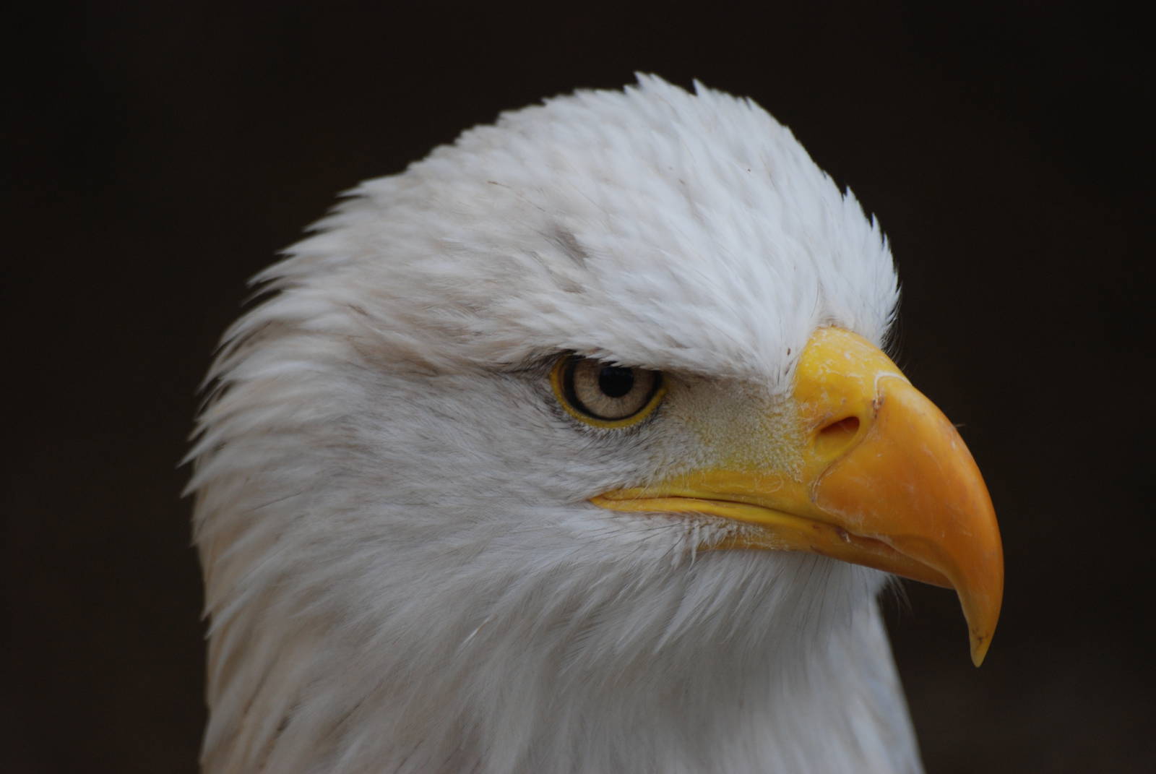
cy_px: 387
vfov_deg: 3.1
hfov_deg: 4.6
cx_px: 578
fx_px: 14467
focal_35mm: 450
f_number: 5.6
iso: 360
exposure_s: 1/500
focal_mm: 300
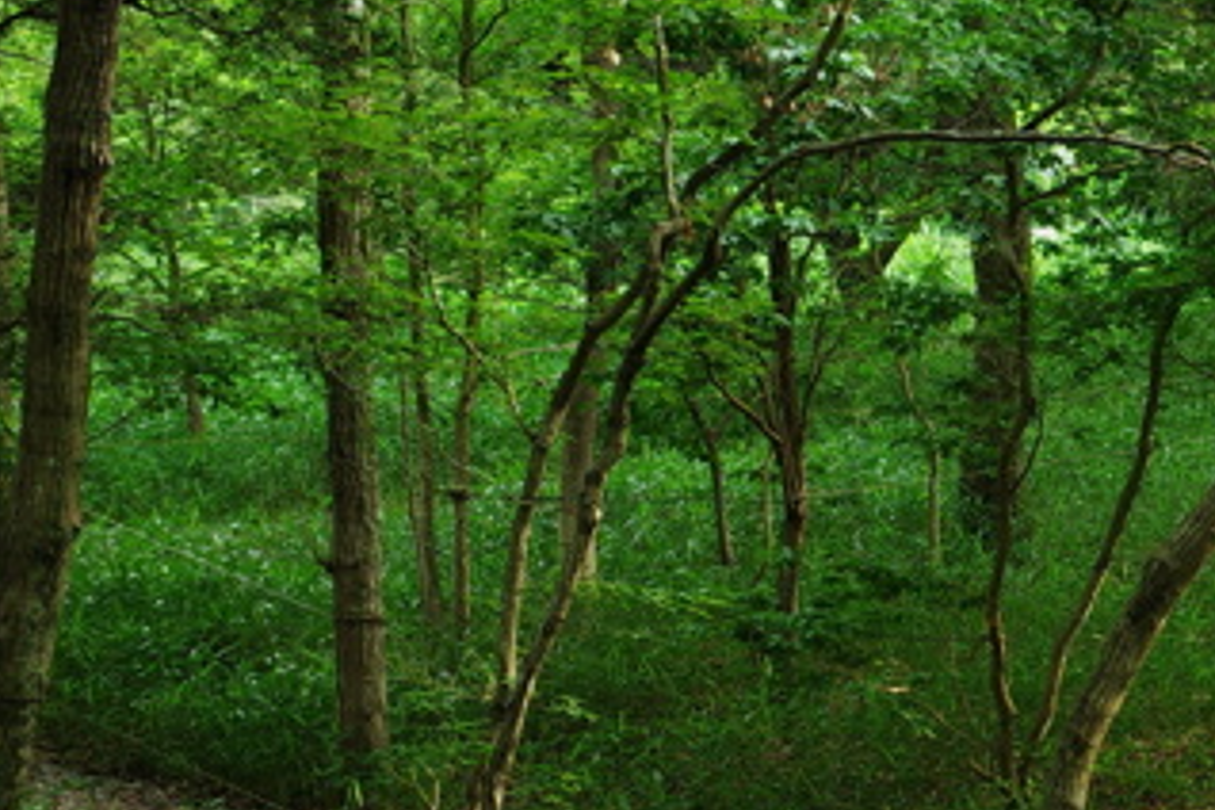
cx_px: 1738
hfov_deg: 14.3
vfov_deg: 10.1
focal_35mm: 135
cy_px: 600
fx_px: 4556
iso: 200
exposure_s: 1/4
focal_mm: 28
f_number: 11
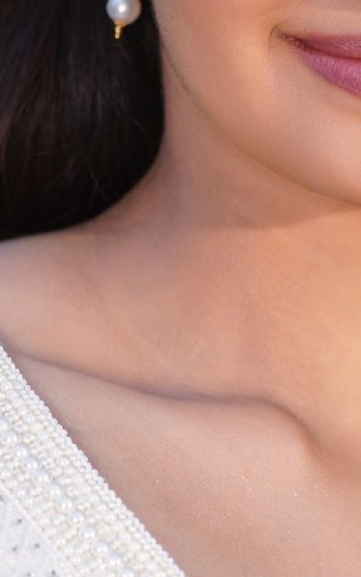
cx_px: 202
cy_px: 490
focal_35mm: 861
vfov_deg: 2.4
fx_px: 13536
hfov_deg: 1.5
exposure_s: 1/160
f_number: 1.8
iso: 125
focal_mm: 135
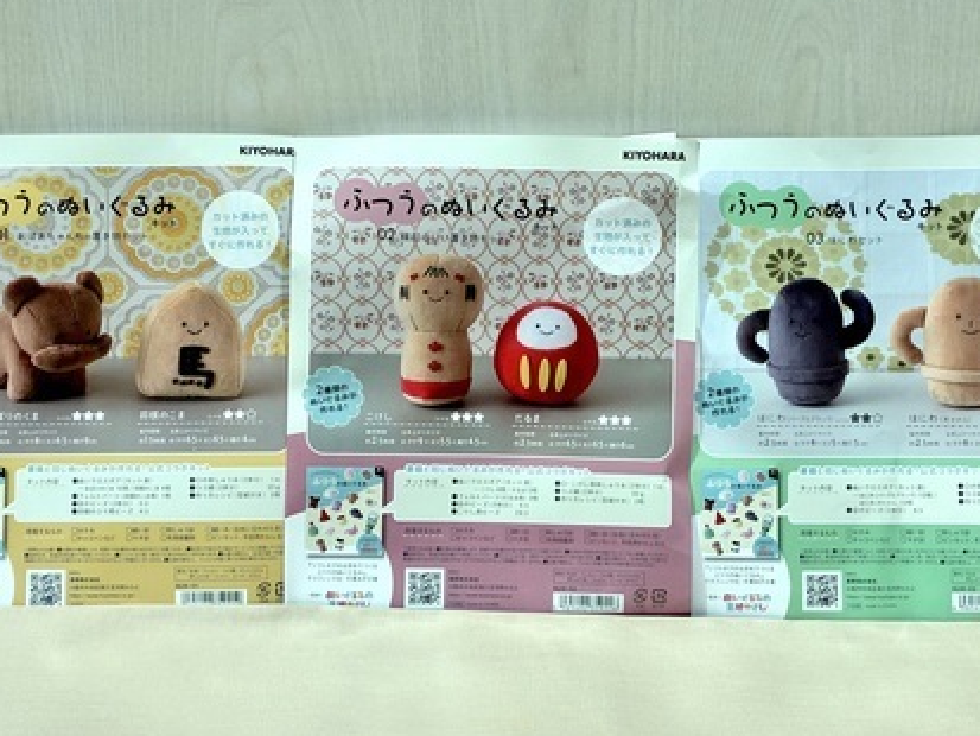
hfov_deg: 30.7
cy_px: 353
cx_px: 508
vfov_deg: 23.3
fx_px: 1784
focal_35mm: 63
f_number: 1.64
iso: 32
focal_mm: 4.2
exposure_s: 1/100
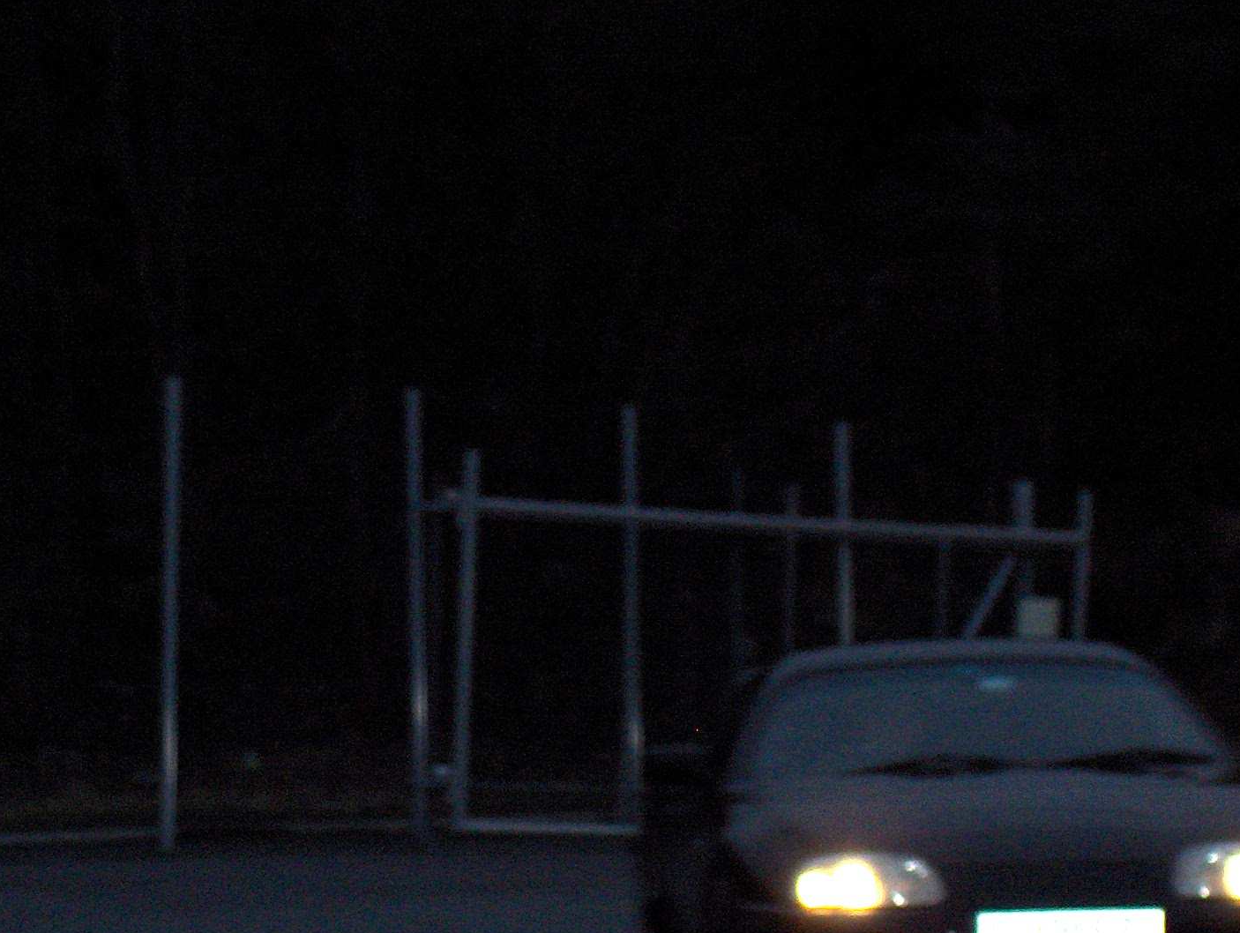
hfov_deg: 8.3
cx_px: 631
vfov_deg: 6.3
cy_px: 740
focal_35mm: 237
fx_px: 8500
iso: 200
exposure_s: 1/125
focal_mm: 24
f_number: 4.9
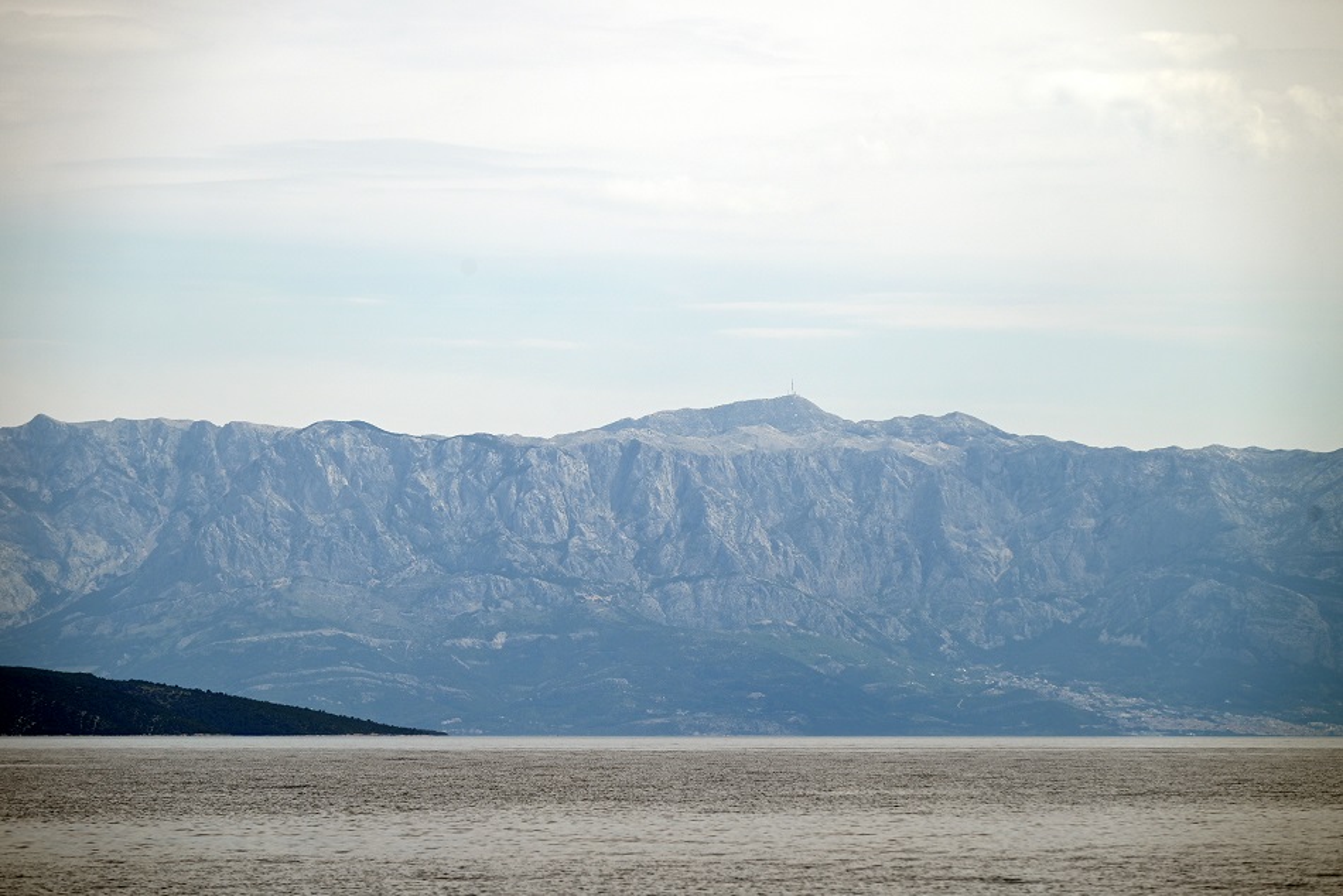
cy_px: 448
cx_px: 672
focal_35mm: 155
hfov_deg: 13.2
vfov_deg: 8.9
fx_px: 5784
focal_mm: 155
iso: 100
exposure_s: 1/1250
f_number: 6.3
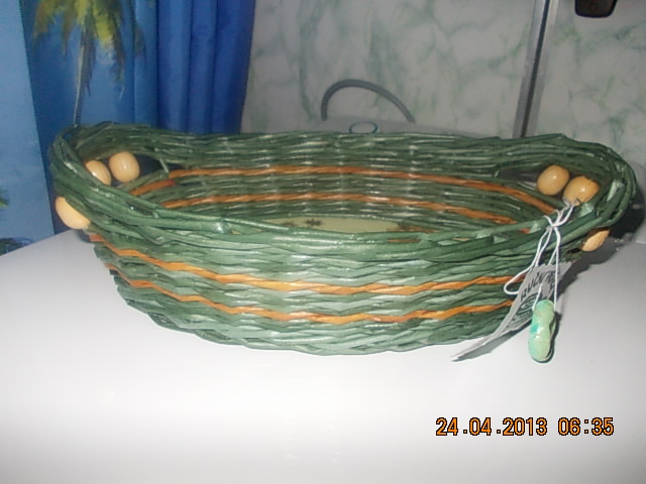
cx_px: 323
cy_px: 242
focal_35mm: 28
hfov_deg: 63.4
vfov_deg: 49.7
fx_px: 523
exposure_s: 1/25
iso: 200
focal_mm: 4
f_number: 2.7
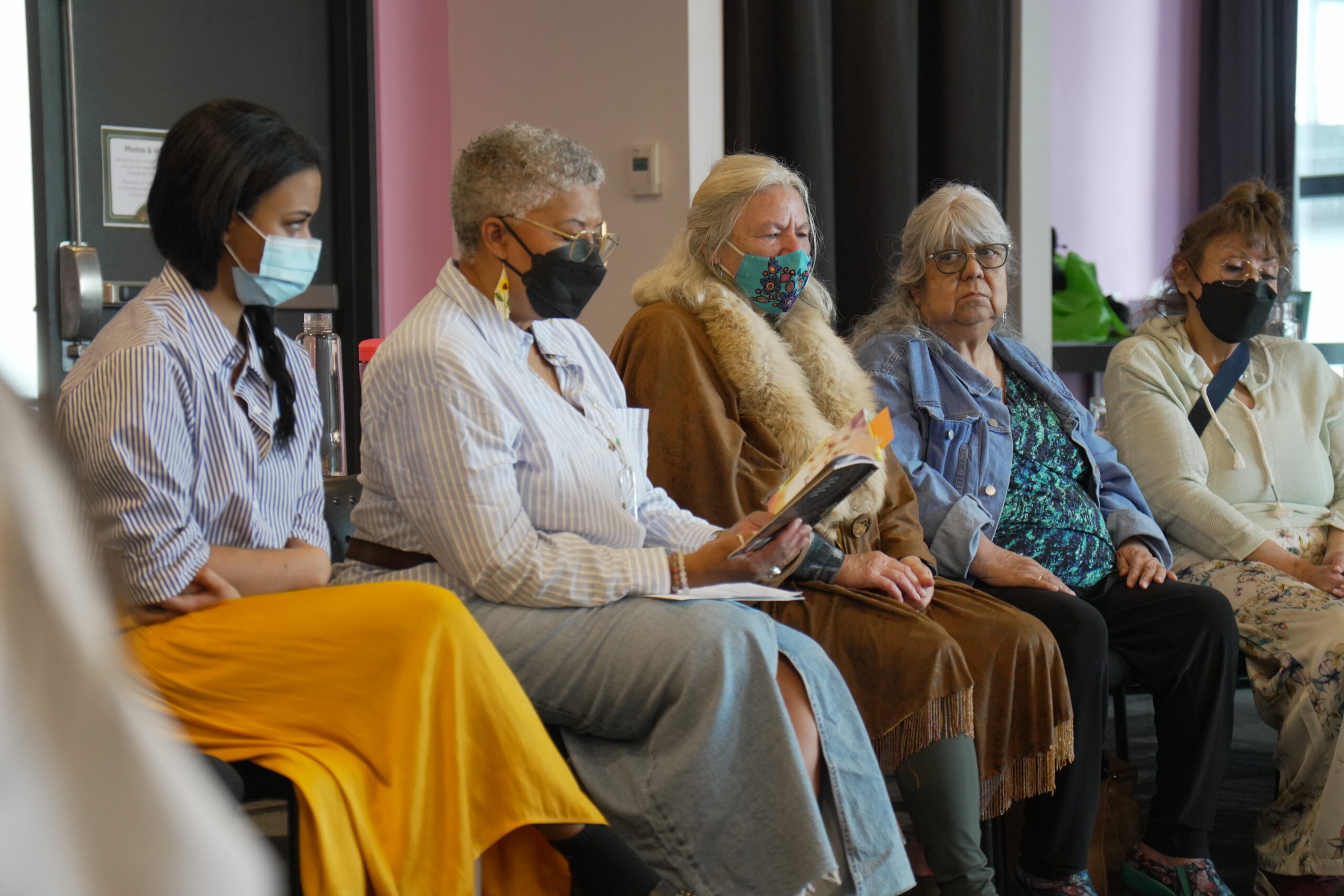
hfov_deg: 19.5
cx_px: 672
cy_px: 448
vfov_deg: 13.0
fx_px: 3920
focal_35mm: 105
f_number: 2.8
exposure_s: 1/50
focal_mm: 70
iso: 1250
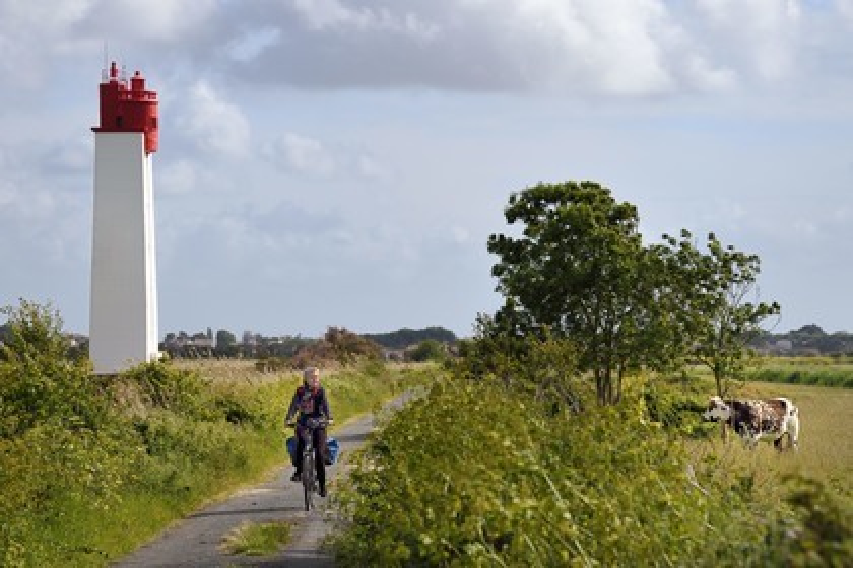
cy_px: 284
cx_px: 426
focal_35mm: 160
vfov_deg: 8.6
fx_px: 3791
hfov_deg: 12.8
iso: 200
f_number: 7.1
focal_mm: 160
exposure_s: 1/800
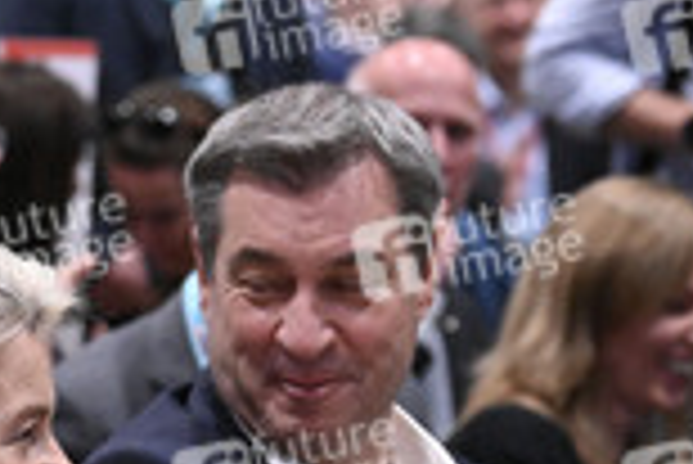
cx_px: -101
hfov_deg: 5.8
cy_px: 586
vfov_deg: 3.9
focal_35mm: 351
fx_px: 6763
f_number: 5
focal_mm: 120
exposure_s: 1/250
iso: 10000
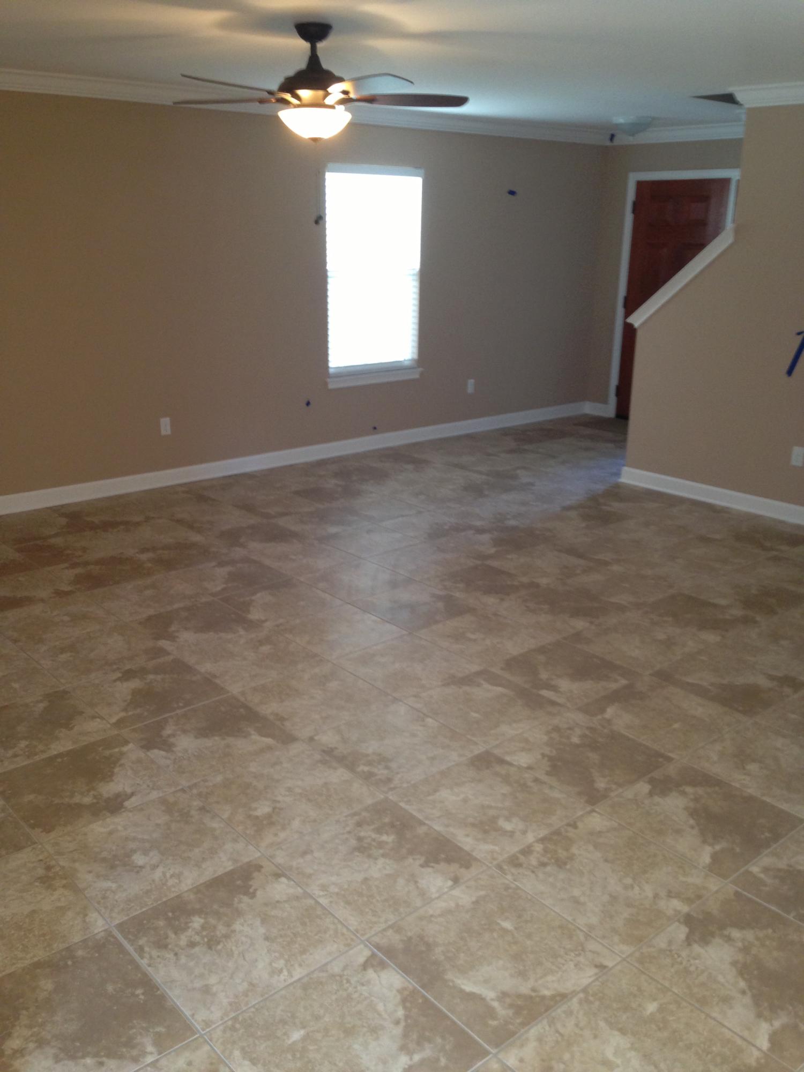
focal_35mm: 33
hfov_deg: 42.9
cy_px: 536
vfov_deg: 55.4
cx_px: 402
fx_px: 1022
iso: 125
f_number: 2.4
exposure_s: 1/20
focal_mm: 4.13
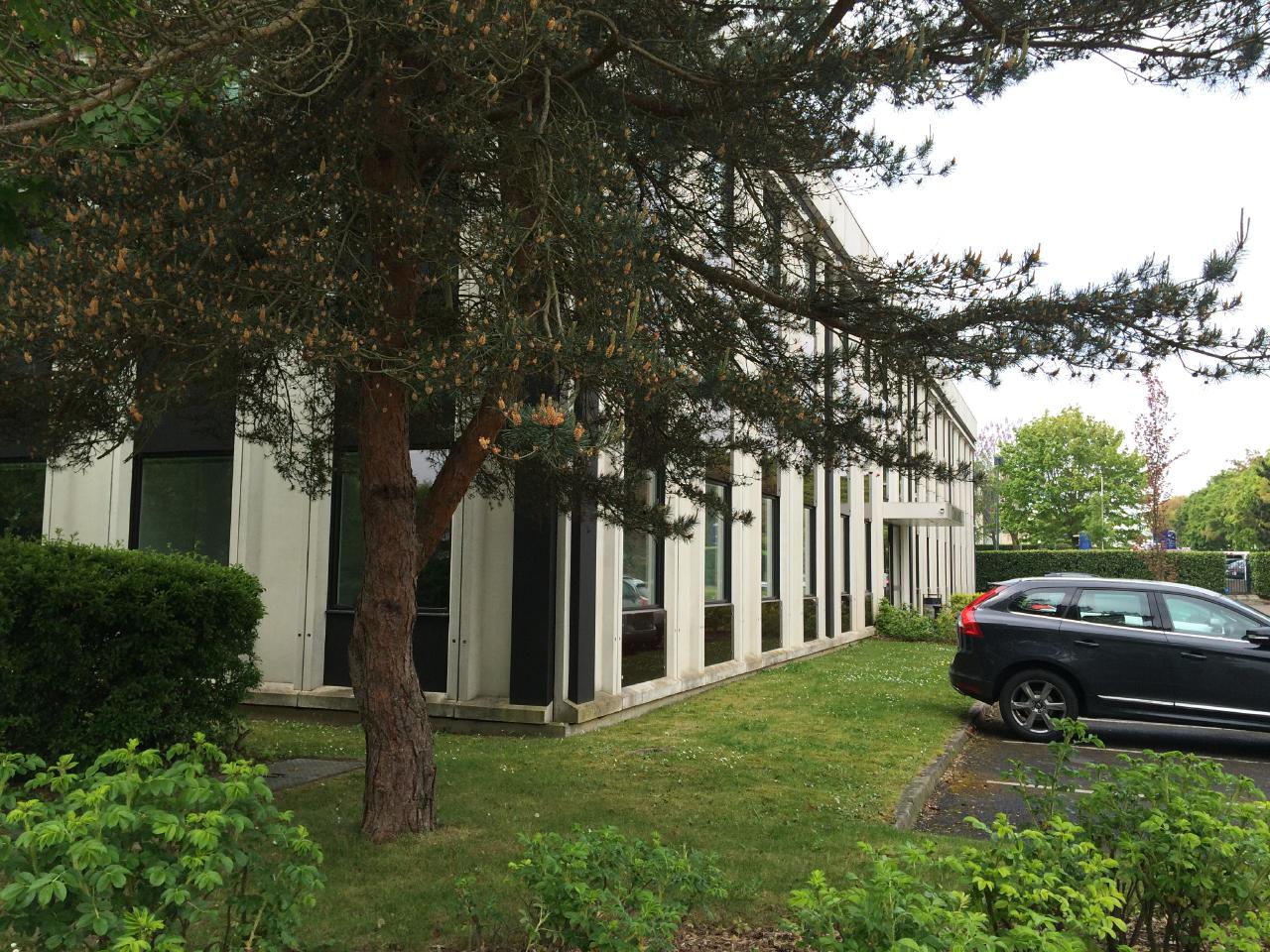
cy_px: 476
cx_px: 635
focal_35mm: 29
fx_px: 1064
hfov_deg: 61.7
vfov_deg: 48.2
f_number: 2.2
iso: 32
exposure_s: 1/707
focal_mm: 4.15
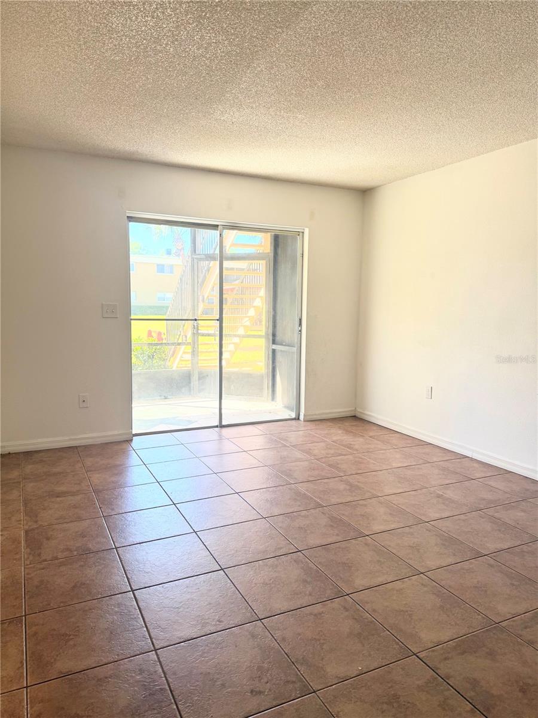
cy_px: 359
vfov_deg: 71.6
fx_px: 497
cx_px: 269
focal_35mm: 24
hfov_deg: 56.8
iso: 100
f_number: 1.78
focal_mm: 6.76
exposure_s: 1/358
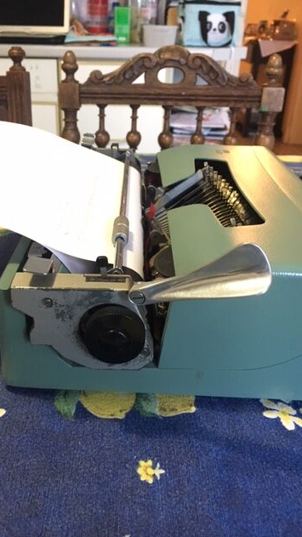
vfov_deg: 61.0
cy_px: 269
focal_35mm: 32
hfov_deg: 36.4
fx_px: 456
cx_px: 112
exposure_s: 1/17
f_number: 2.2
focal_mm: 4.15
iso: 200
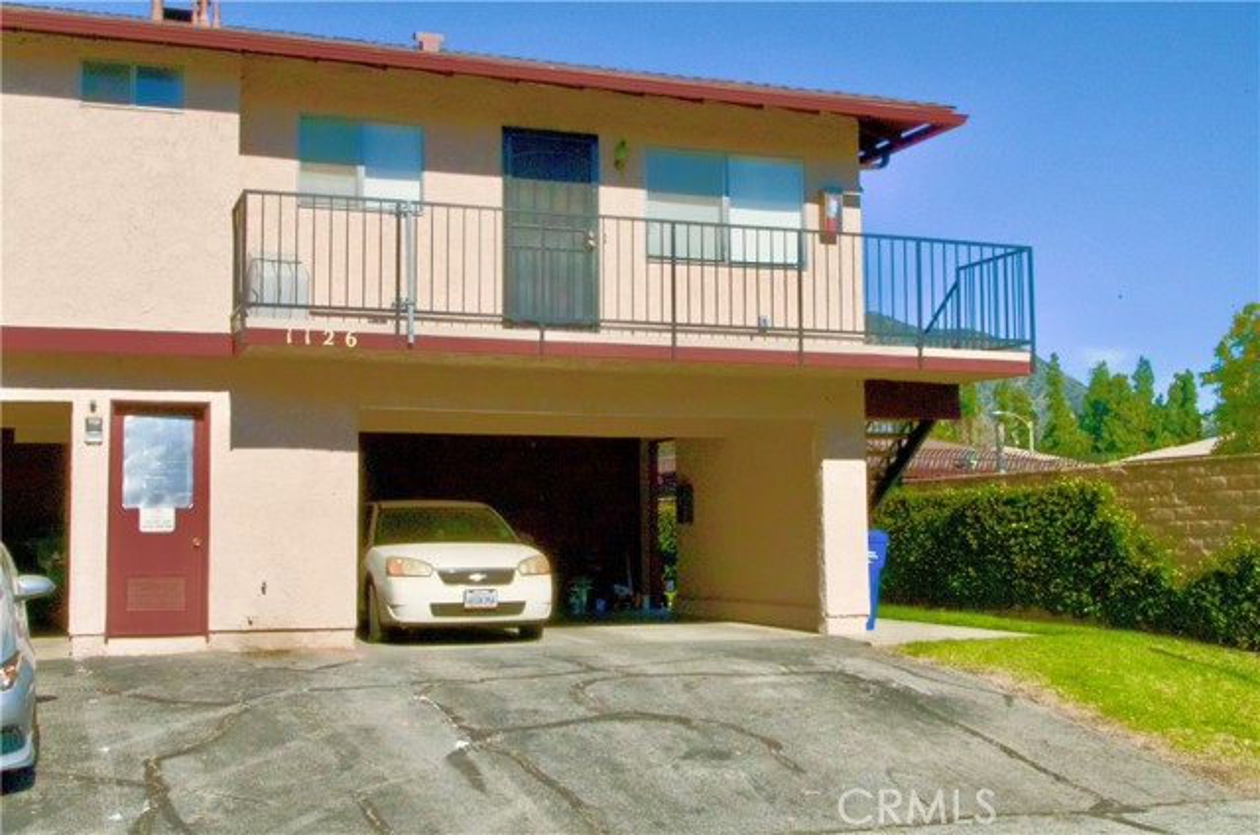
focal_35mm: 46
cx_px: 630
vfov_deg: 29.1
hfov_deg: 42.8
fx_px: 1607
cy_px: 418
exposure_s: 1/500
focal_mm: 30.63
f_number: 14
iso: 3200
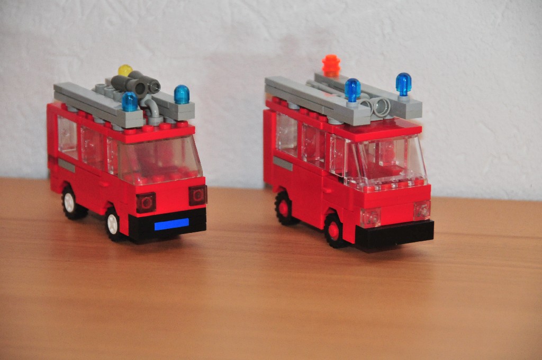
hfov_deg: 12.2
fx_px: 2526
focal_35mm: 168
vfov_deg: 8.1
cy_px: 180
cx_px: 271
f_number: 5.3
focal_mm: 112
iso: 1250
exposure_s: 1/60
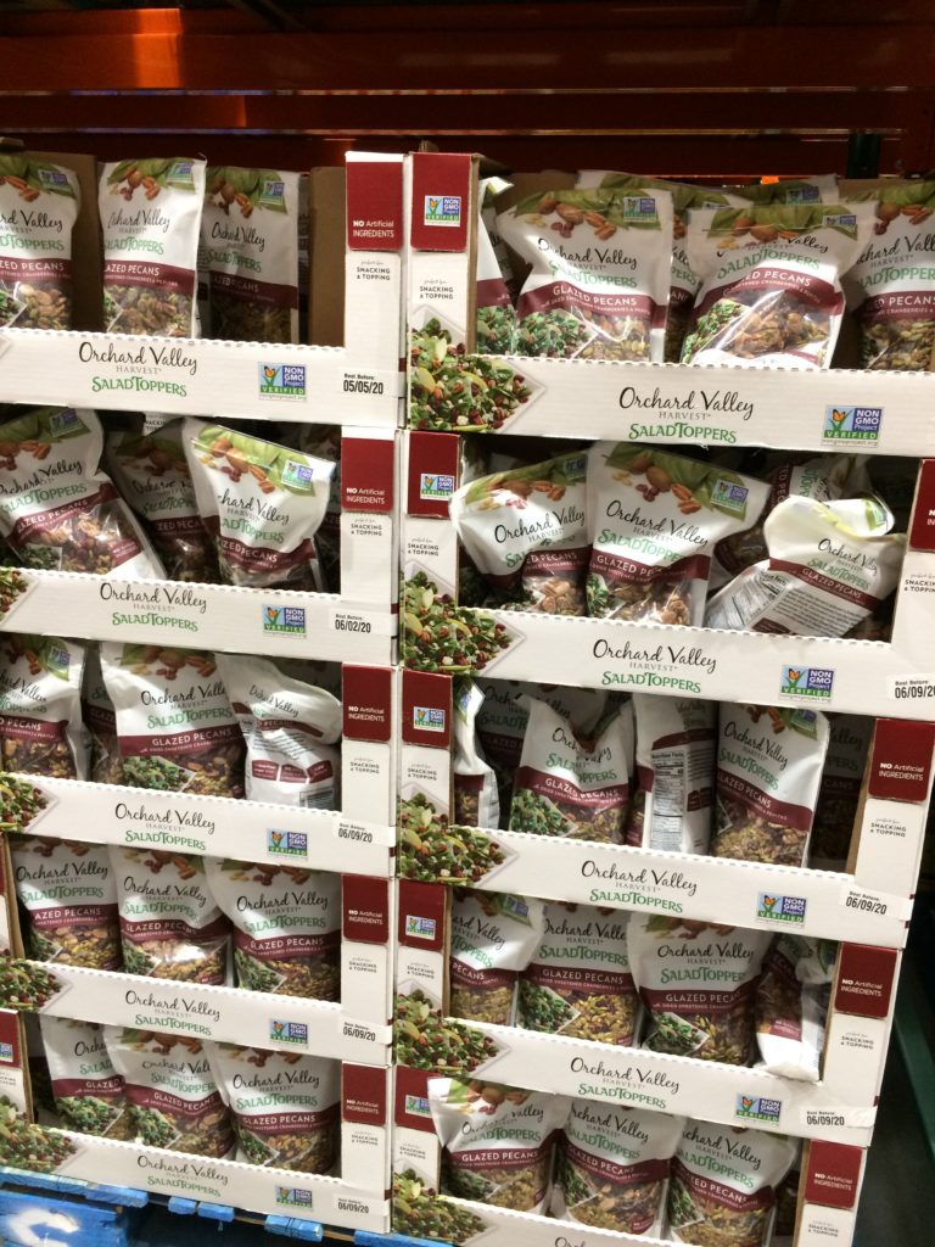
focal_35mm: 29
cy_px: 624
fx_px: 1044
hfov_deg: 48.2
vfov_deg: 61.7
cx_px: 468
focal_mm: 4.15
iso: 125
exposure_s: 1/30
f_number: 2.2
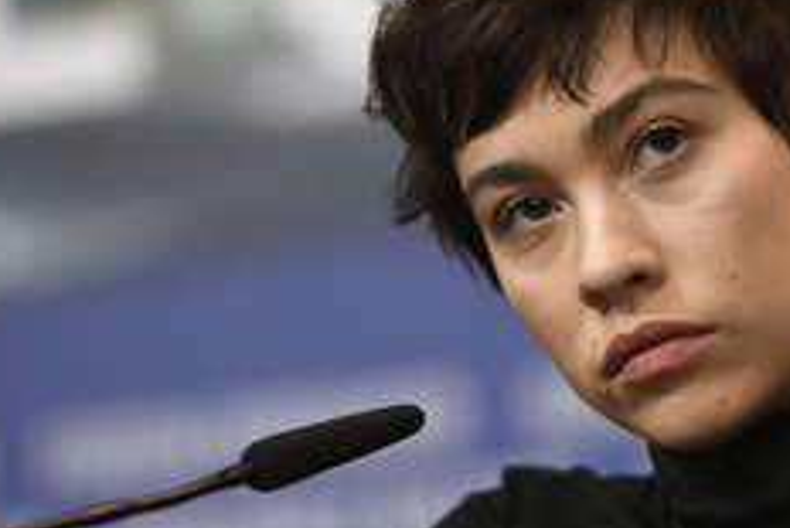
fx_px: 8519
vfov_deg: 3.5
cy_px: 300
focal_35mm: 388
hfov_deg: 5.3
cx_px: 502
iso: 1250
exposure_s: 1/320
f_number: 3.5
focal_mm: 200
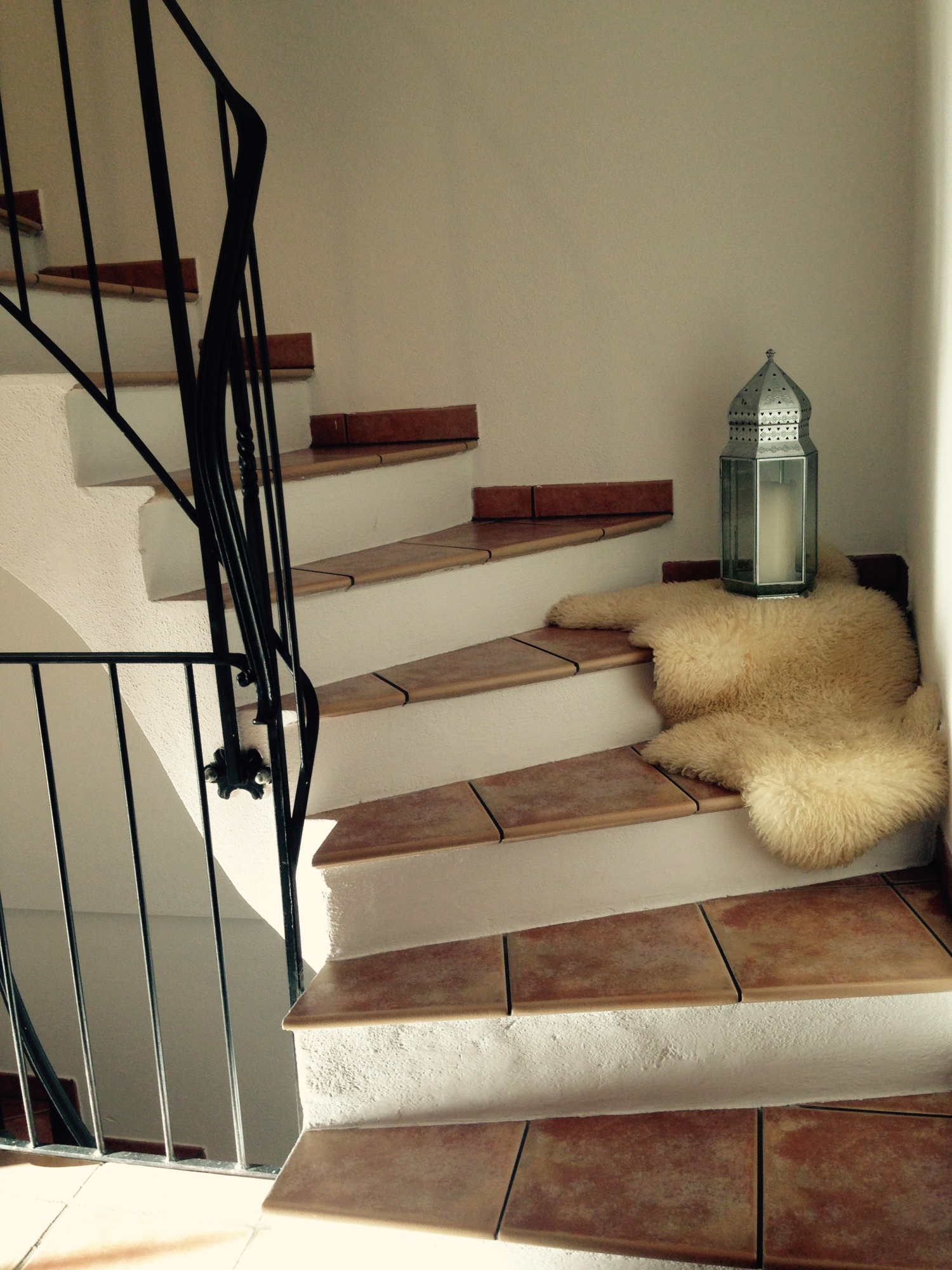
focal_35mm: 33
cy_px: 635
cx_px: 476
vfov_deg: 55.4
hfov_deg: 42.9
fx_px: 1210
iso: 80
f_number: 2.4
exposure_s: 1/120
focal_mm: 4.12
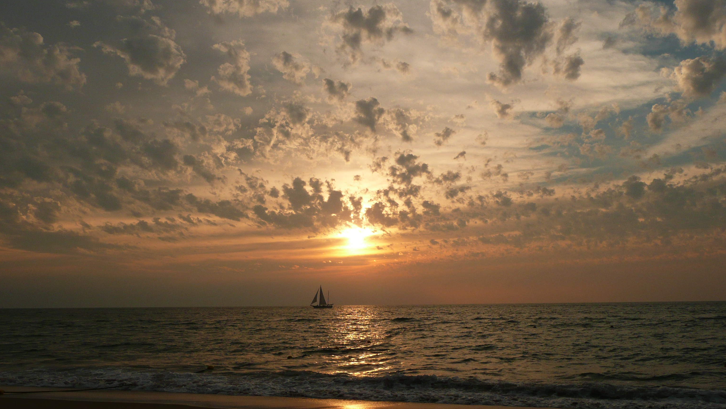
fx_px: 674
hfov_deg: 56.6
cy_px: 254
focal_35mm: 35
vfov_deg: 33.6
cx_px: 362
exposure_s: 1/250
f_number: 8
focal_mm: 5.2
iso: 100
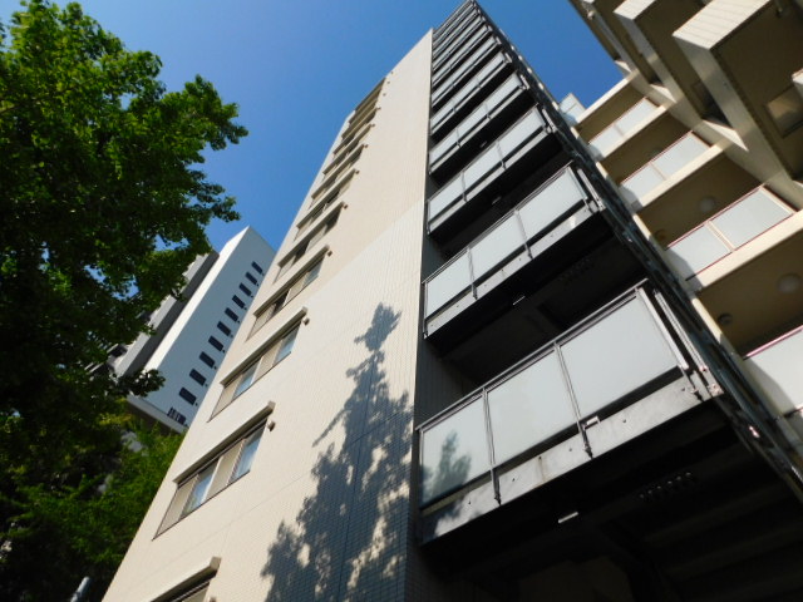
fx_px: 534
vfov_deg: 58.9
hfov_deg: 73.9
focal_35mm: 23
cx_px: 402
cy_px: 301
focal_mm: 4
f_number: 6
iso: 125
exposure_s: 1/640
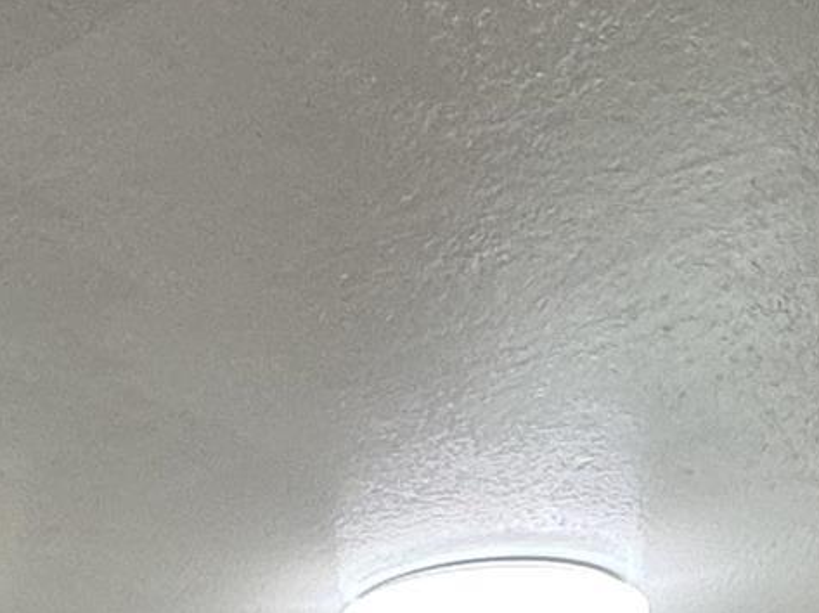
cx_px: 317
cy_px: 1174
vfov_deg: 14.0
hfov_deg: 21.5
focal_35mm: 91
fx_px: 2151
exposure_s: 1/60
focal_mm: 2.22
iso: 160
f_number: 2.2
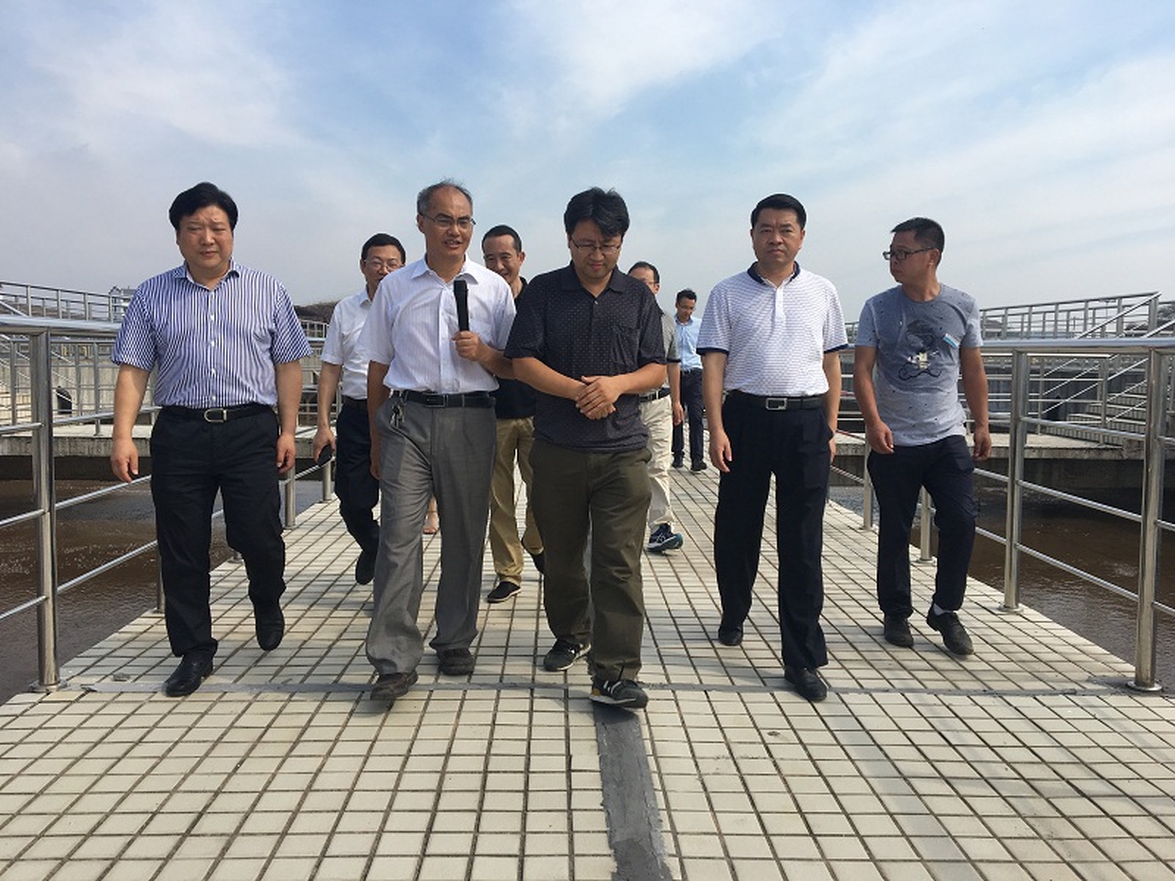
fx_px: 984
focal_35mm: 29
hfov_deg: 61.7
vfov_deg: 48.2
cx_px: 588
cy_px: 440
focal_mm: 4.15
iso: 25
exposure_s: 1/1451
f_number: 2.2
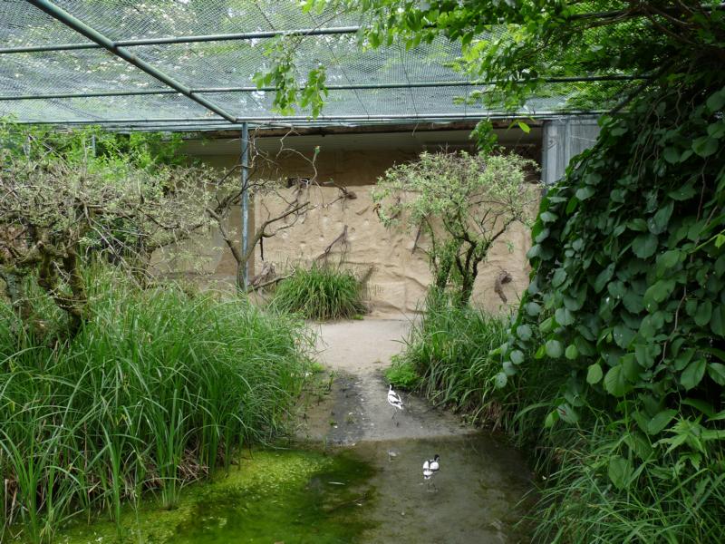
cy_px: 272
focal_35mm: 27
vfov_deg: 51.4
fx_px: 565
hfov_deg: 65.3
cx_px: 362
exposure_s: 1/100
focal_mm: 4.8
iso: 100
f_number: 4
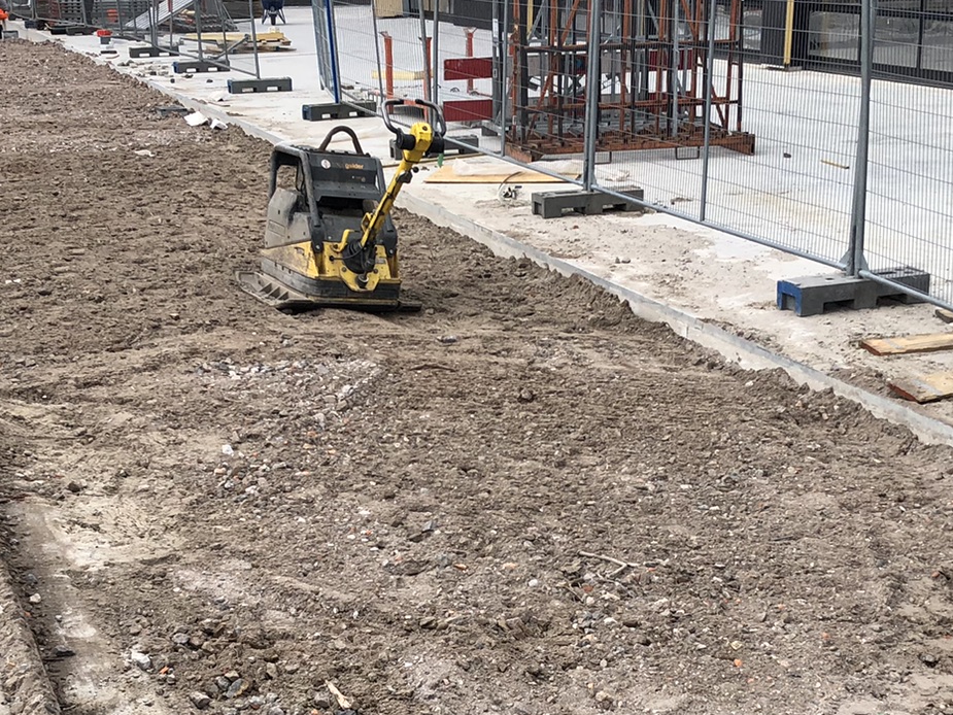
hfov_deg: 31.2
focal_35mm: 62
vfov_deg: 23.5
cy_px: 511
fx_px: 1707
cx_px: 495
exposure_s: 1/842
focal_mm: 3.99
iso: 20
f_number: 1.8
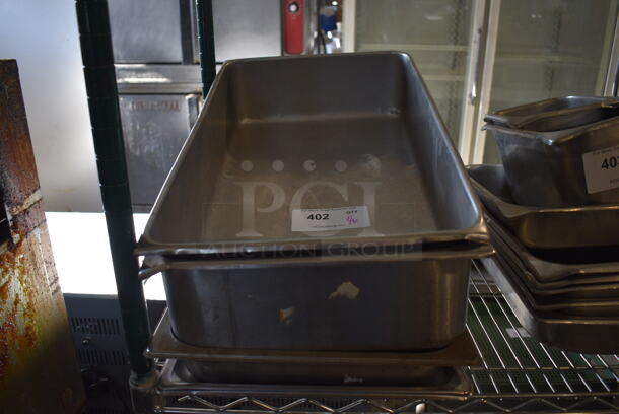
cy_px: 207
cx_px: 310
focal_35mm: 30
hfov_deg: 61.9
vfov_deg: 43.7
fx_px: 516
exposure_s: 1/250
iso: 500
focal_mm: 20
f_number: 3.5
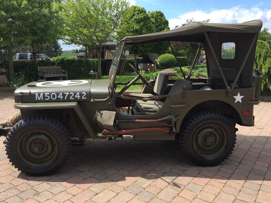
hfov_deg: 60.0
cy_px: 100
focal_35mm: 30
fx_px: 235
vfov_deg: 46.8
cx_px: 136
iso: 32
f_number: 2.2
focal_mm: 4.15
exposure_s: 1/920
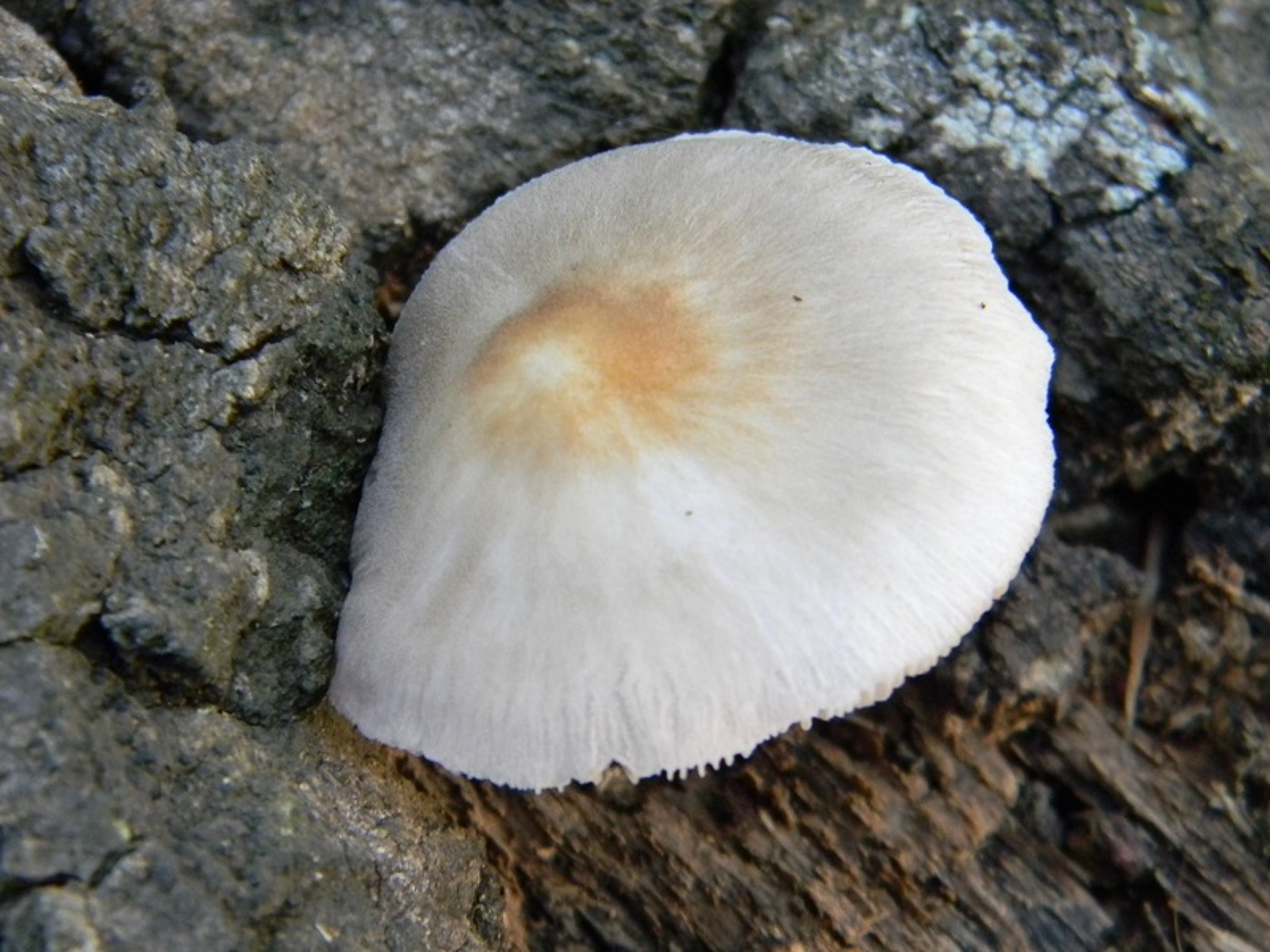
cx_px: 635
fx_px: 3045
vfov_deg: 17.8
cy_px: 476
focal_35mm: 83
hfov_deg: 23.6
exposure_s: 1/20.3
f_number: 4.5
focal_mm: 15.1
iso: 400
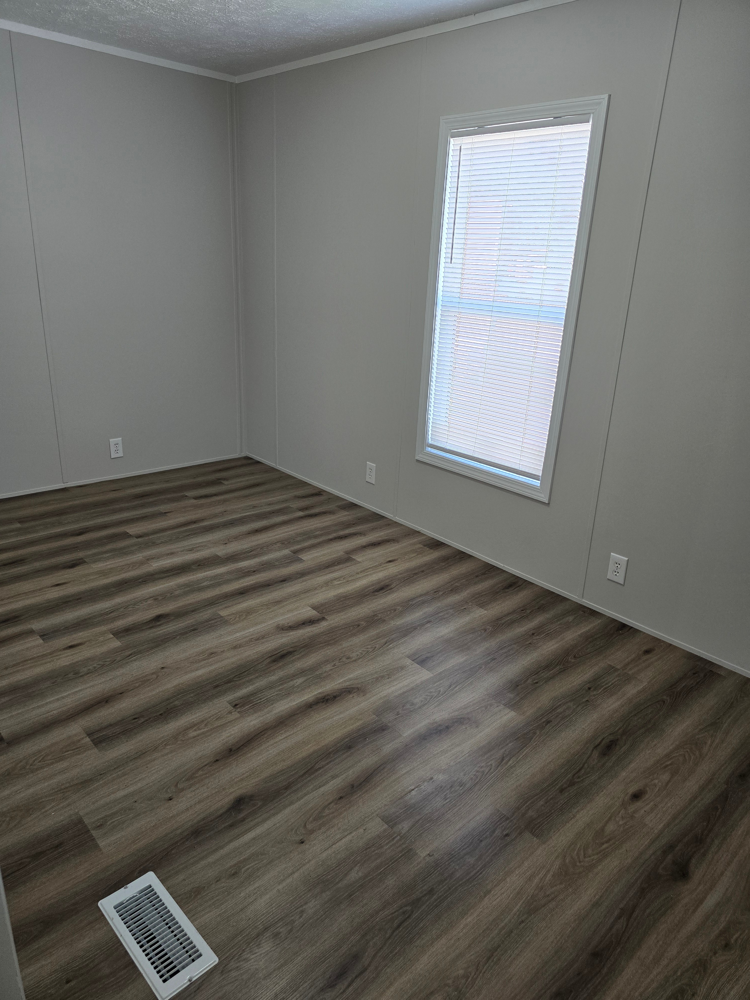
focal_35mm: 23
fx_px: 664
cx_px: 375
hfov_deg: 58.9
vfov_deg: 73.9
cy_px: 500
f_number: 1.7
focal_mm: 6.3
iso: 160
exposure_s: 1/180
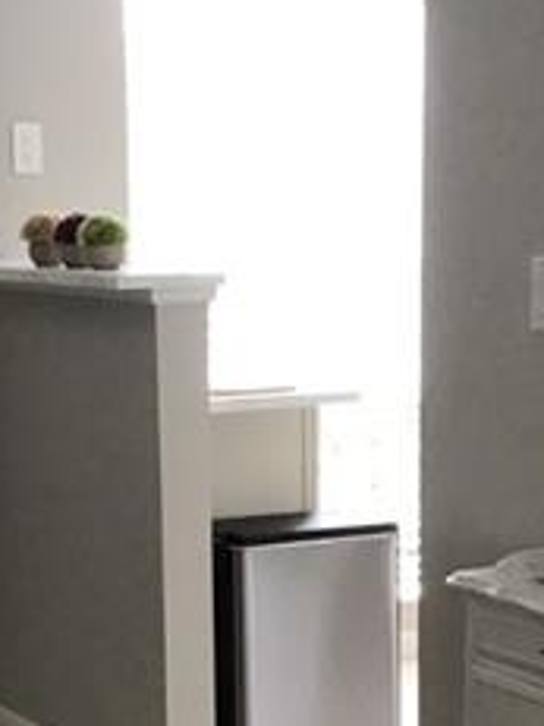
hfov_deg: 14.3
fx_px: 2160
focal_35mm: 103
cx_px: 145
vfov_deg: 18.9
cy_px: 585
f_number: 2.4
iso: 64
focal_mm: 3.3
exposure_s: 1/30
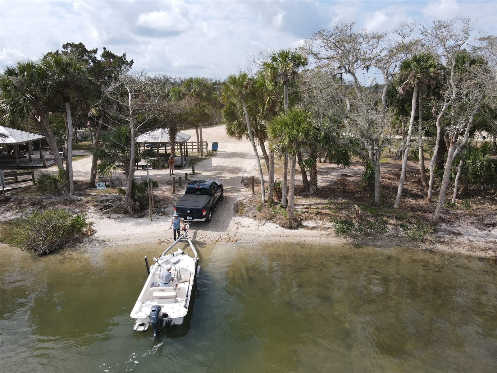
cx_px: 248
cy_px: 186
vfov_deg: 56.8
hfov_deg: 71.6
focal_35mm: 24
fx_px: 345
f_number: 2.8
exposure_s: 1/640
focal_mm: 4.5
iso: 100
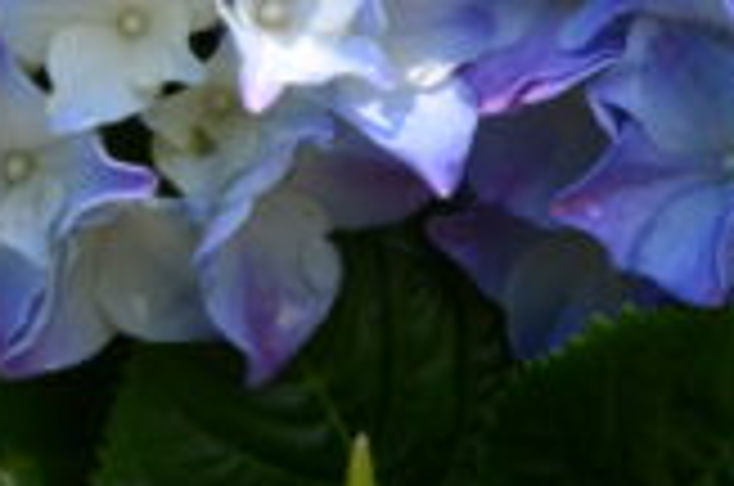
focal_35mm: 432
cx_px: 1092
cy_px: -328
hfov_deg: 4.7
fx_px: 8789
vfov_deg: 3.2
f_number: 10
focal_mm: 75
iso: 200
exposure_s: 1/60
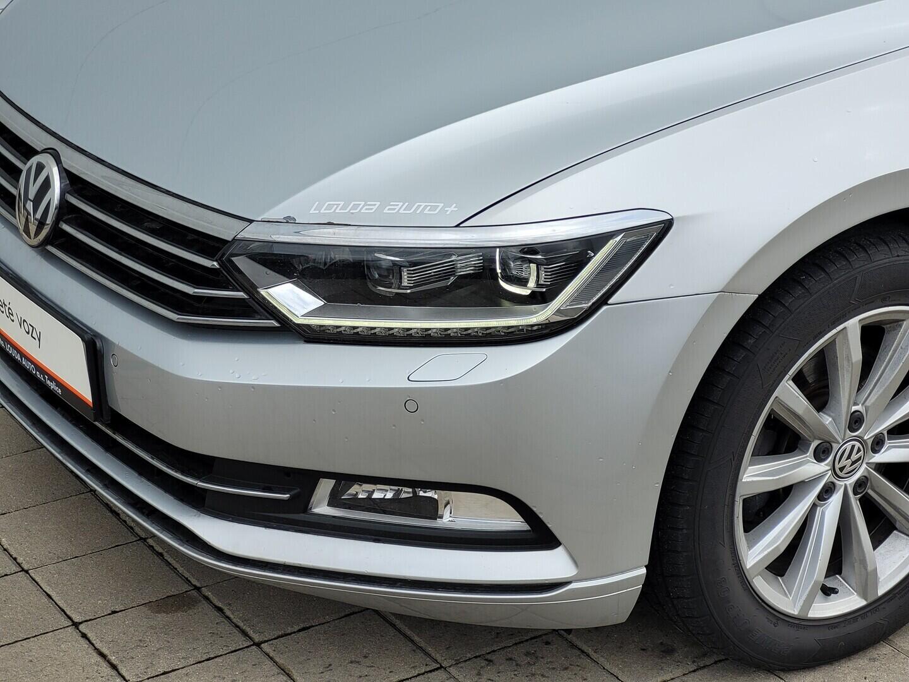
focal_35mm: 76
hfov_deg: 25.7
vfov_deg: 19.4
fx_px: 1996
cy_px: 341
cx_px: 454
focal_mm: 7.12
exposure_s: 1/475
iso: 25
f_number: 2.4
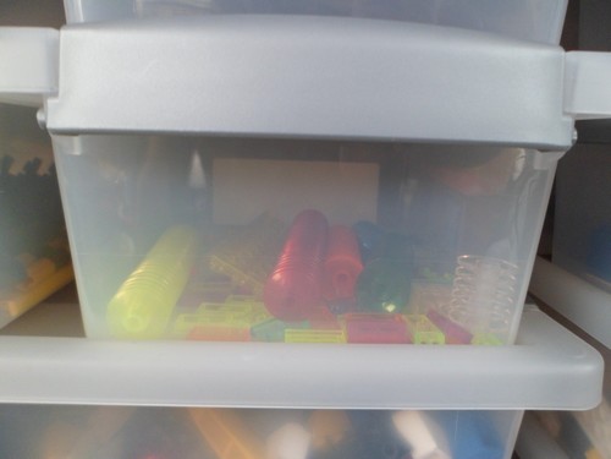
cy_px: 230
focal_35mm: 26
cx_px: 306
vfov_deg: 53.1
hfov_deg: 67.3
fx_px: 459
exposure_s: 1/45
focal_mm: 4.9
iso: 200
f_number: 3.3
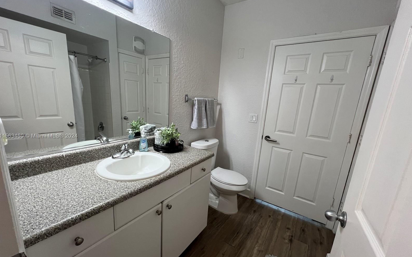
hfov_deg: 105.3
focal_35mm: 14
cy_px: 136
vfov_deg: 78.5
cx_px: 203
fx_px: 157
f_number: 1.8
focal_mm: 1.57
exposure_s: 1/120
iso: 250
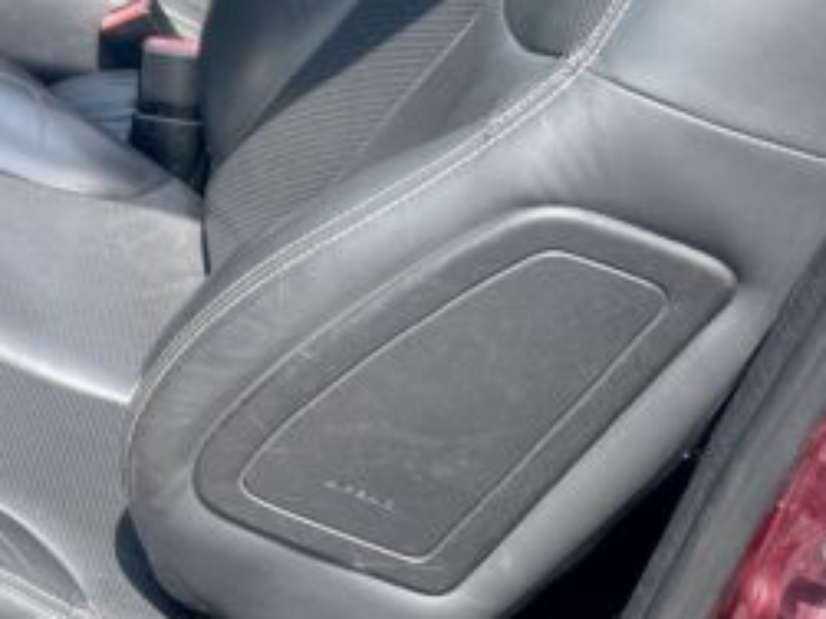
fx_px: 1980
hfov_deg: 20.2
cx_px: -421
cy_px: -46
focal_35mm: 83
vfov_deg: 17.2
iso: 32
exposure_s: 1/785
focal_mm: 4.2
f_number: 1.6
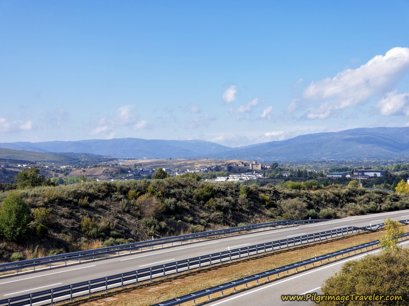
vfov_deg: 28.0
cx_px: 204
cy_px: 153
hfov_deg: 36.8
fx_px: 614
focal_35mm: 52
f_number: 2.4
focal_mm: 6
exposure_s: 1/762
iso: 25
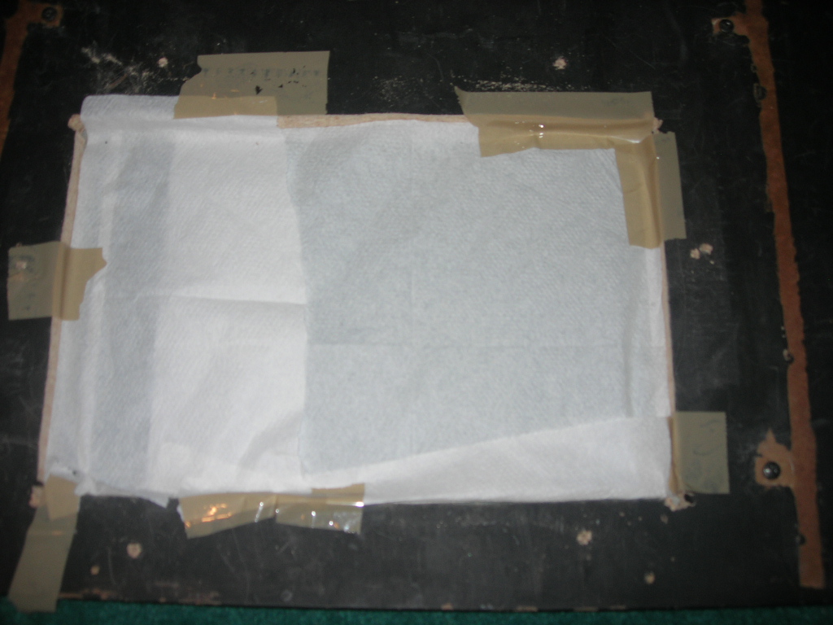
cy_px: 312
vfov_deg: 37.7
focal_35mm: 38
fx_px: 914
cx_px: 416
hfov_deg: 49.0
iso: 64
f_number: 2.8
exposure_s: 1/60.1
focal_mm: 7.8
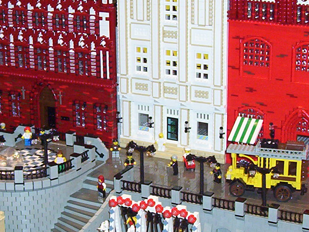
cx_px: 177
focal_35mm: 104
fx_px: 928
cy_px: 108
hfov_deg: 18.9
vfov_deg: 14.2
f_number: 2.73
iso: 140
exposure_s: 1/60
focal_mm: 5.77
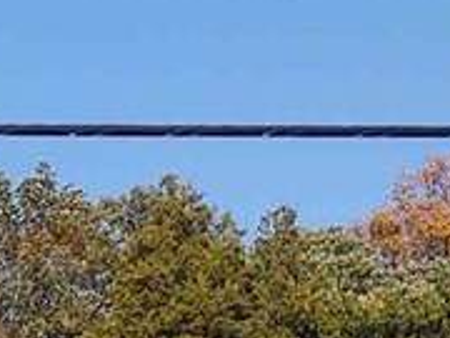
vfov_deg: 7.4
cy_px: 704
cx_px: -838
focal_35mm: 192
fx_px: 2496
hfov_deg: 8.7
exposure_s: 1/4944
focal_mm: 4.75
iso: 100
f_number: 1.7
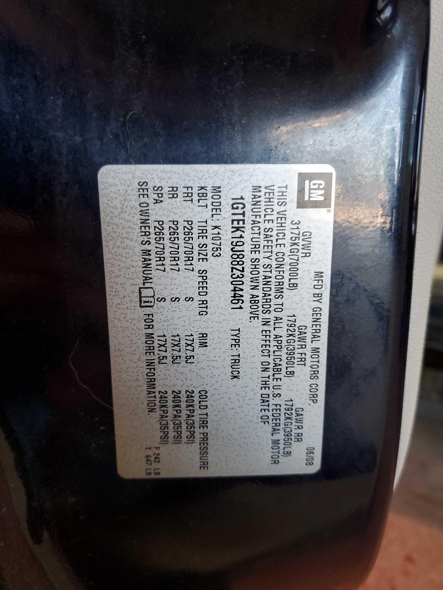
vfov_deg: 67.3
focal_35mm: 26
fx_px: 444
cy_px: 295
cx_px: 222
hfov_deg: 53.1
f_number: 1.5
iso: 76
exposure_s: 1/60.2
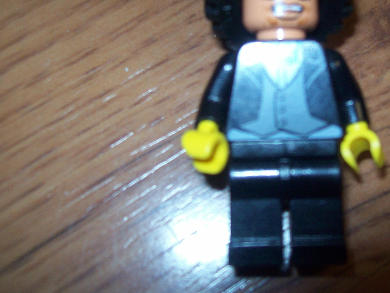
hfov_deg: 35.7
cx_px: 272
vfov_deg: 27.3
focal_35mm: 53
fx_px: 597
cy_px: 92
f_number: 2.7
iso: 80
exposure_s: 1/64
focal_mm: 6
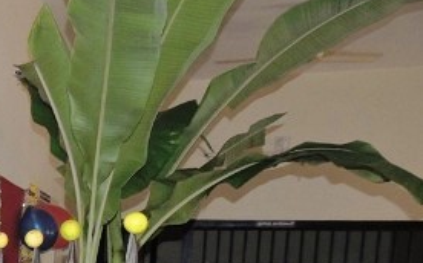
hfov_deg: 30.7
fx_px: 680
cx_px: -46
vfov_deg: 19.9
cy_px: 356
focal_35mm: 59
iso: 200
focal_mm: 4.3
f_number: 3
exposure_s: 1/30
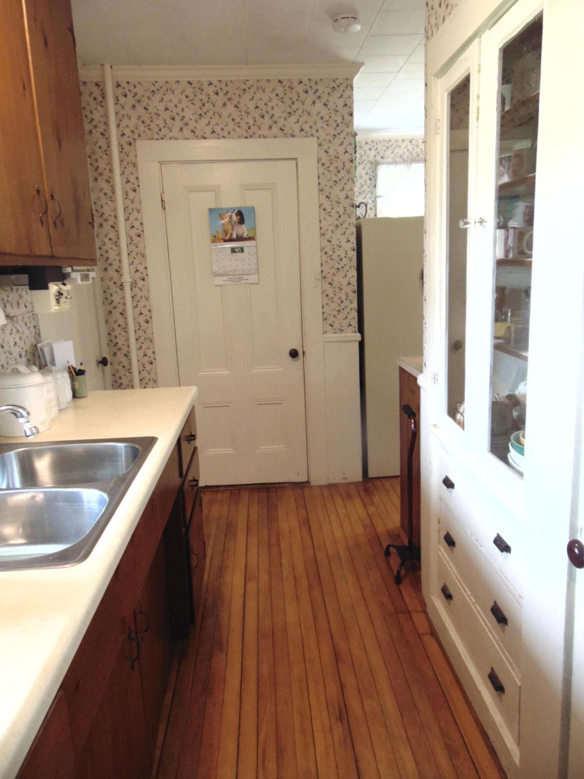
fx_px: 562
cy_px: 390
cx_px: 292
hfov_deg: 54.9
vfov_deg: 69.4
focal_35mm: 25
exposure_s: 1/30
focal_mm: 4.5
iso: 400
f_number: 3
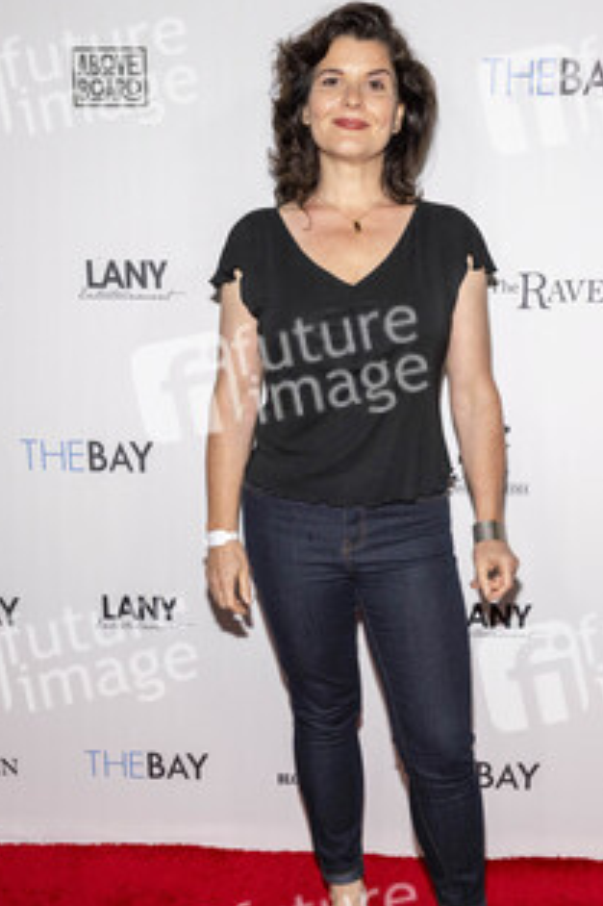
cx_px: 364
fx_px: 1056
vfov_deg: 46.3
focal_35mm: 42
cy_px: 519
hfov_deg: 31.8
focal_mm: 33
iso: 800
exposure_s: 1/200
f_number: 5.6
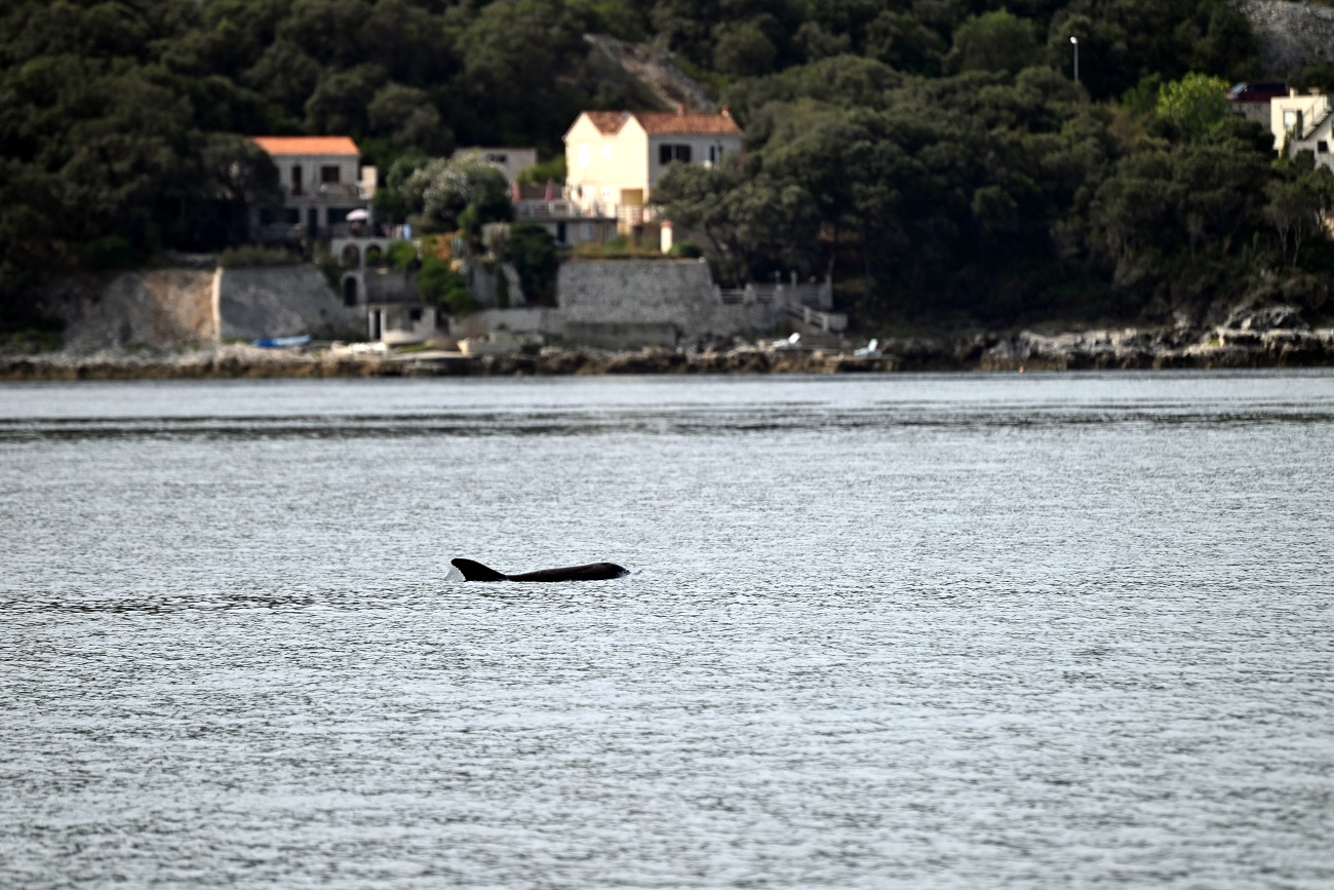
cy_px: 445
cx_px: 667
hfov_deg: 6.9
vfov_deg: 4.6
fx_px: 11117
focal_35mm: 300
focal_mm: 300
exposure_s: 1/1000
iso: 220
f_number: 5.6
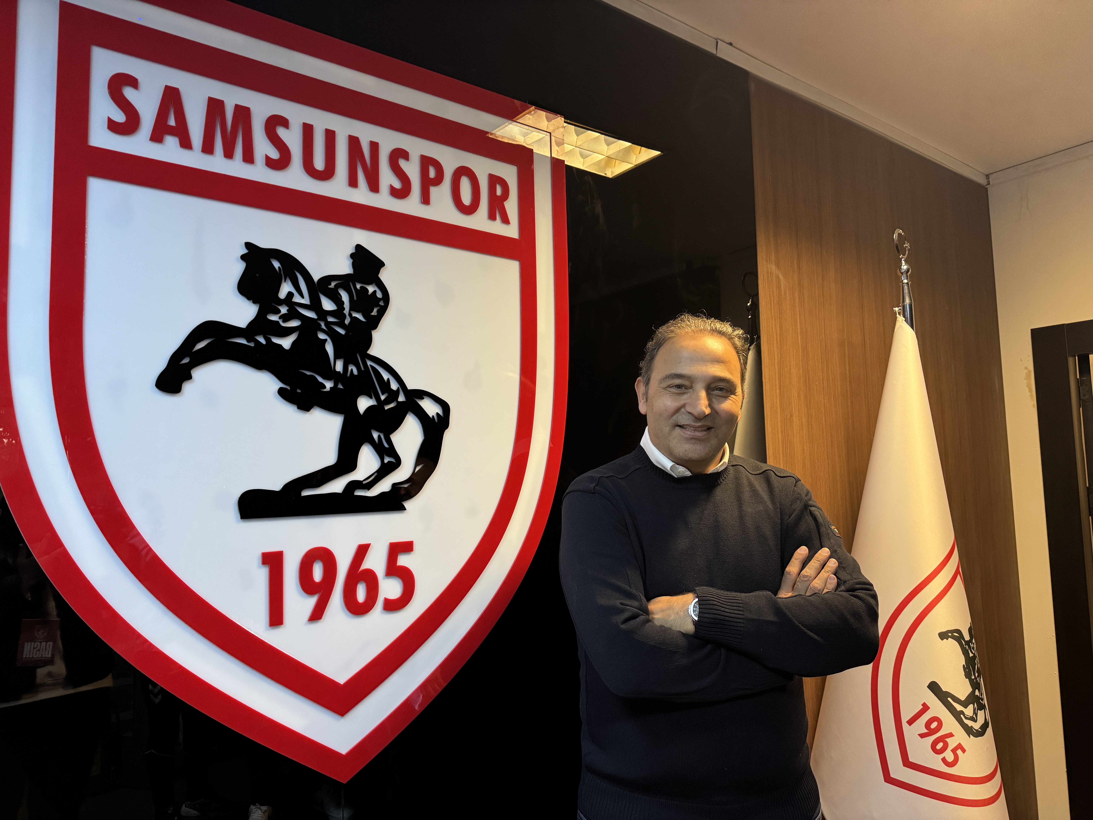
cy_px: 410
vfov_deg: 56.8
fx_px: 758
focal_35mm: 24
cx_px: 546
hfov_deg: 71.6
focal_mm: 6.76
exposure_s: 1/50
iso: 320
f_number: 1.78
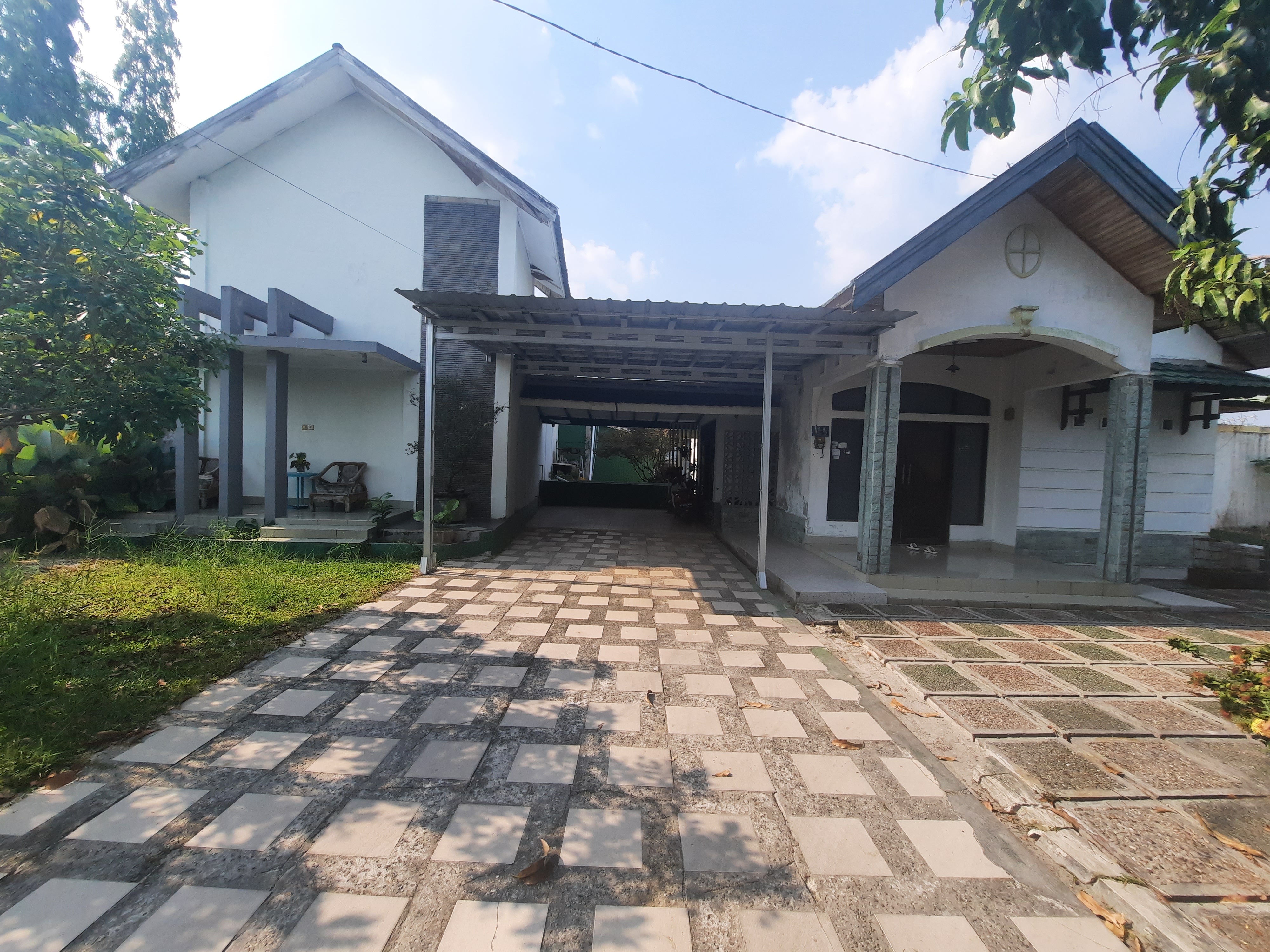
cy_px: 476
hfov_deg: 106.2
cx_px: 635
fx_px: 477
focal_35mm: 13
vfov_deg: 89.9
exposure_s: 1/1117
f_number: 2.2
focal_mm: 1.74
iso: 40
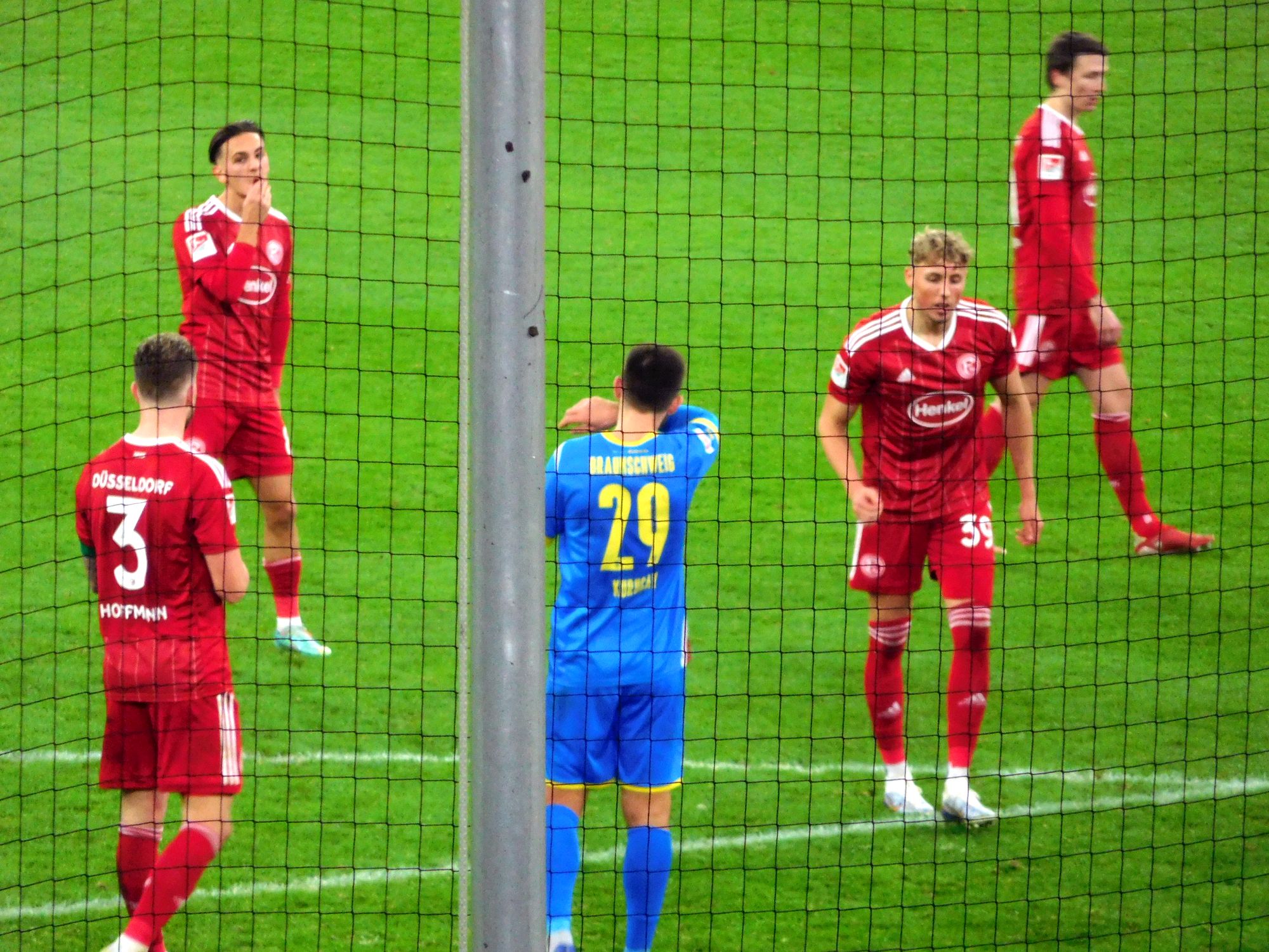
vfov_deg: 3.0
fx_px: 18330
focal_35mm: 500
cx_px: 634
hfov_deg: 4.0
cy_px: 476
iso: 500
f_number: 6.5
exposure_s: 1/60
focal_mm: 90
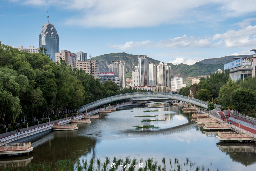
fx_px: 370
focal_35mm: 52
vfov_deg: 26.0
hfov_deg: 38.2
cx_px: 128
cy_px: 86
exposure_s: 1/80
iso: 160
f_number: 14
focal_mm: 52
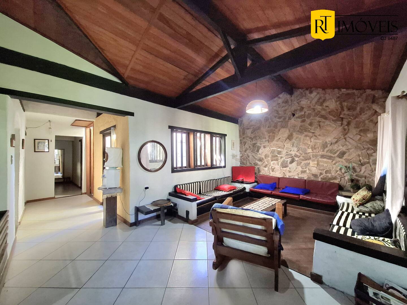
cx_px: 204
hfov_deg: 106.2
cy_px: 152
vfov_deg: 89.9
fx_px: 153
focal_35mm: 13
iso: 320
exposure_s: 1/24
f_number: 2.2
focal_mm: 1.74
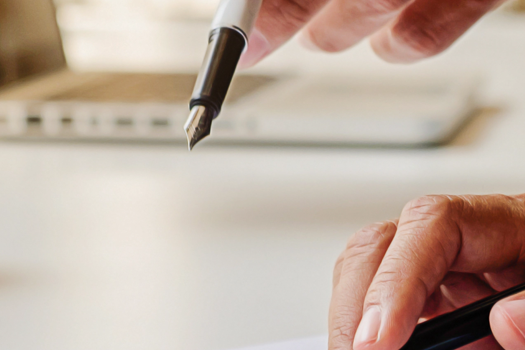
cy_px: 178
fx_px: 3413
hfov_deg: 8.8
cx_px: 155
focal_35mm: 234
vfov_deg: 5.9
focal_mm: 40.7
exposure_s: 1/180
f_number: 4.5
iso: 200
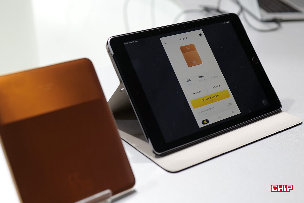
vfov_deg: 27.0
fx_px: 422
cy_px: 102
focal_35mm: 50
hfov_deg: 39.6
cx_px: 152
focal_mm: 50
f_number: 3.5
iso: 640
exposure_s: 1/50
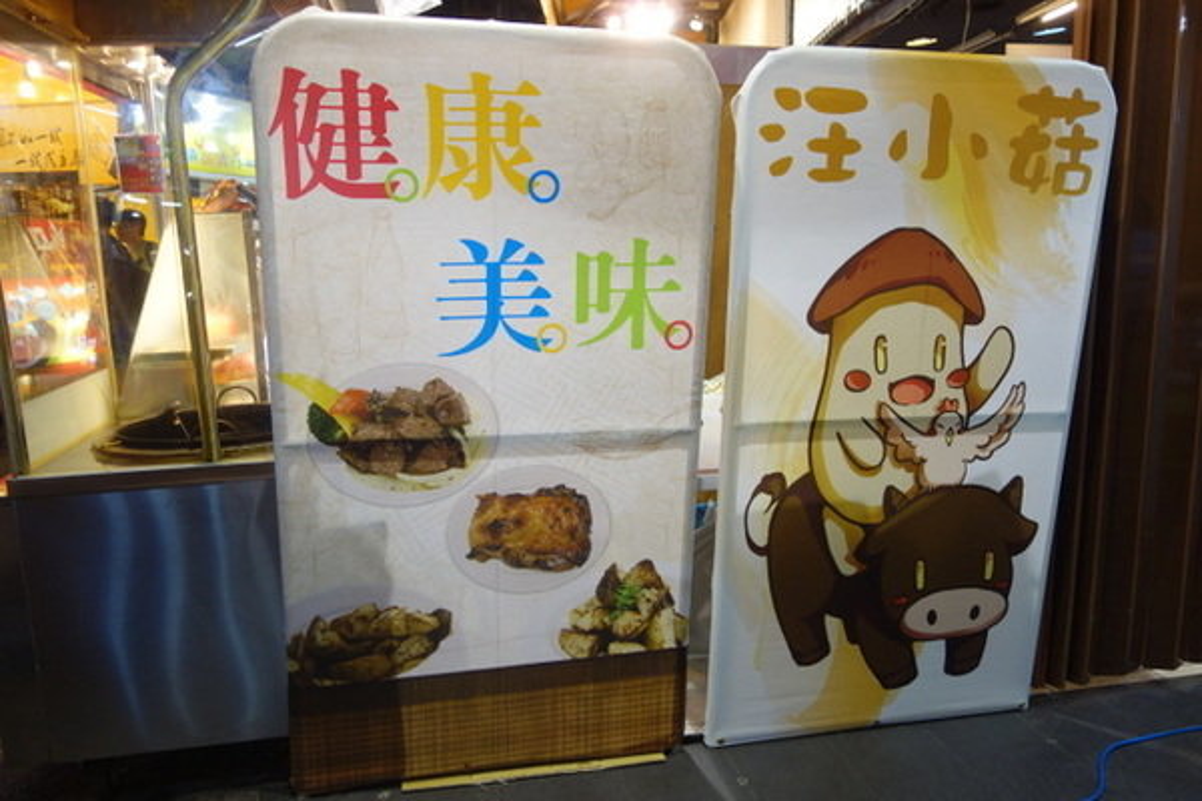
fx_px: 935
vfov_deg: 46.4
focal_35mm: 28
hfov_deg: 65.5
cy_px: 400
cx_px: 601
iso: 125
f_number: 1.8
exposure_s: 1/50
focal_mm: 10.4
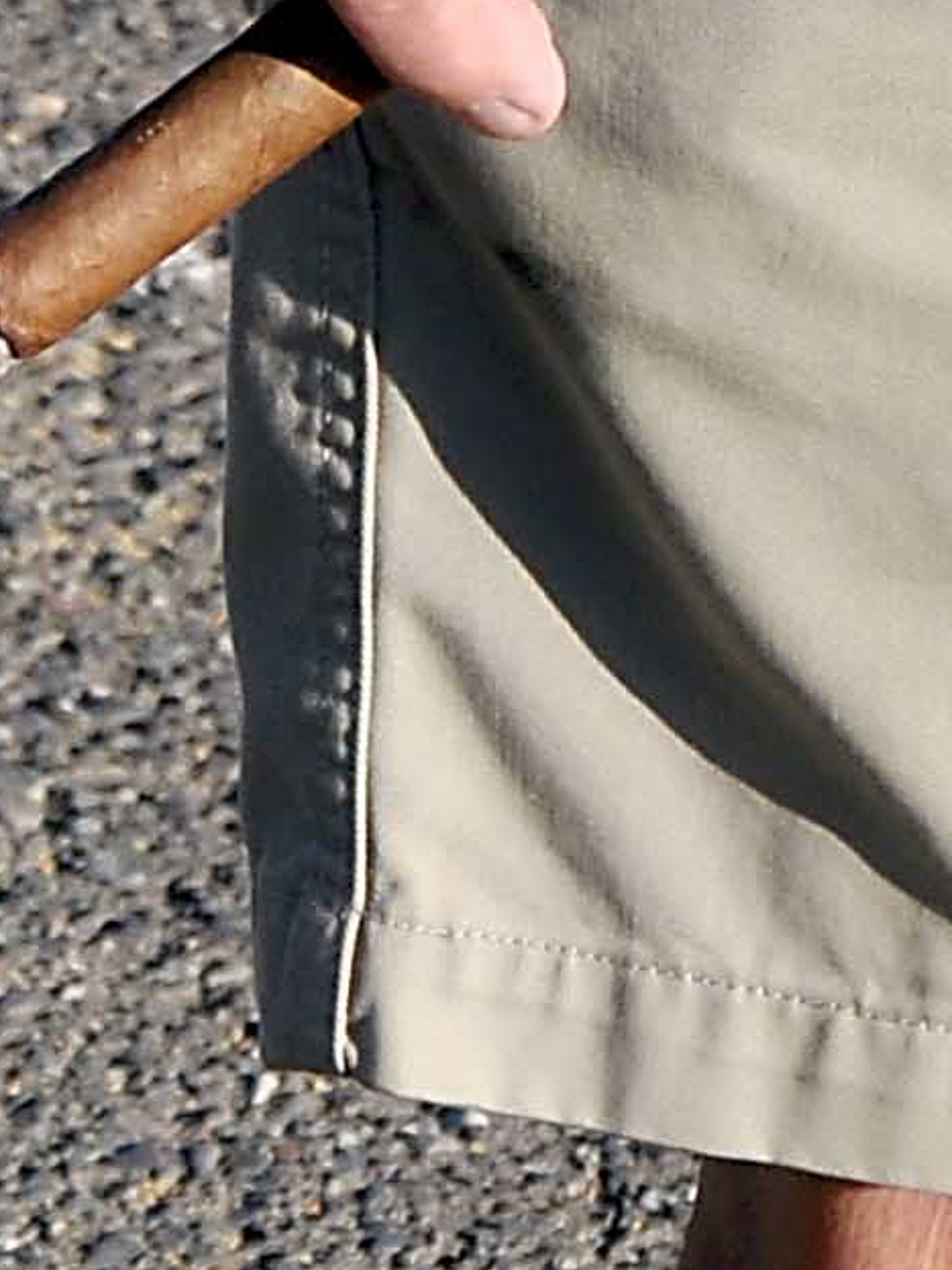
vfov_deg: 3.5
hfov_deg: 2.7
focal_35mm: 545
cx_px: 2289
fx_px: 20003
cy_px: -2976
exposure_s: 1/320
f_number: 9
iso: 200
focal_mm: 55
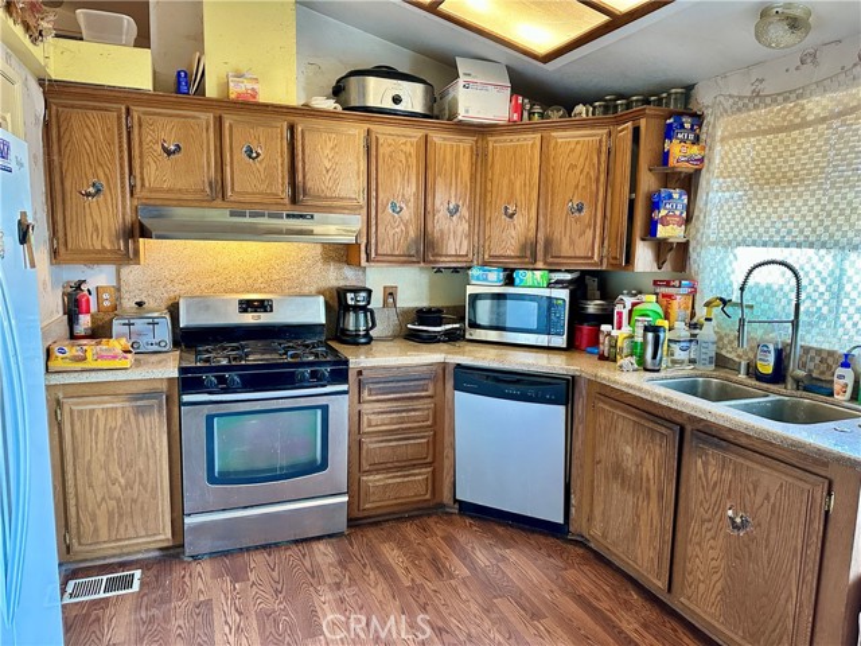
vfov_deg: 56.8
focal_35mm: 24
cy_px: 323
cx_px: 430
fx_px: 597
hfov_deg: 71.6
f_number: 1.78
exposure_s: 1/60
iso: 500
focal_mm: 6.86
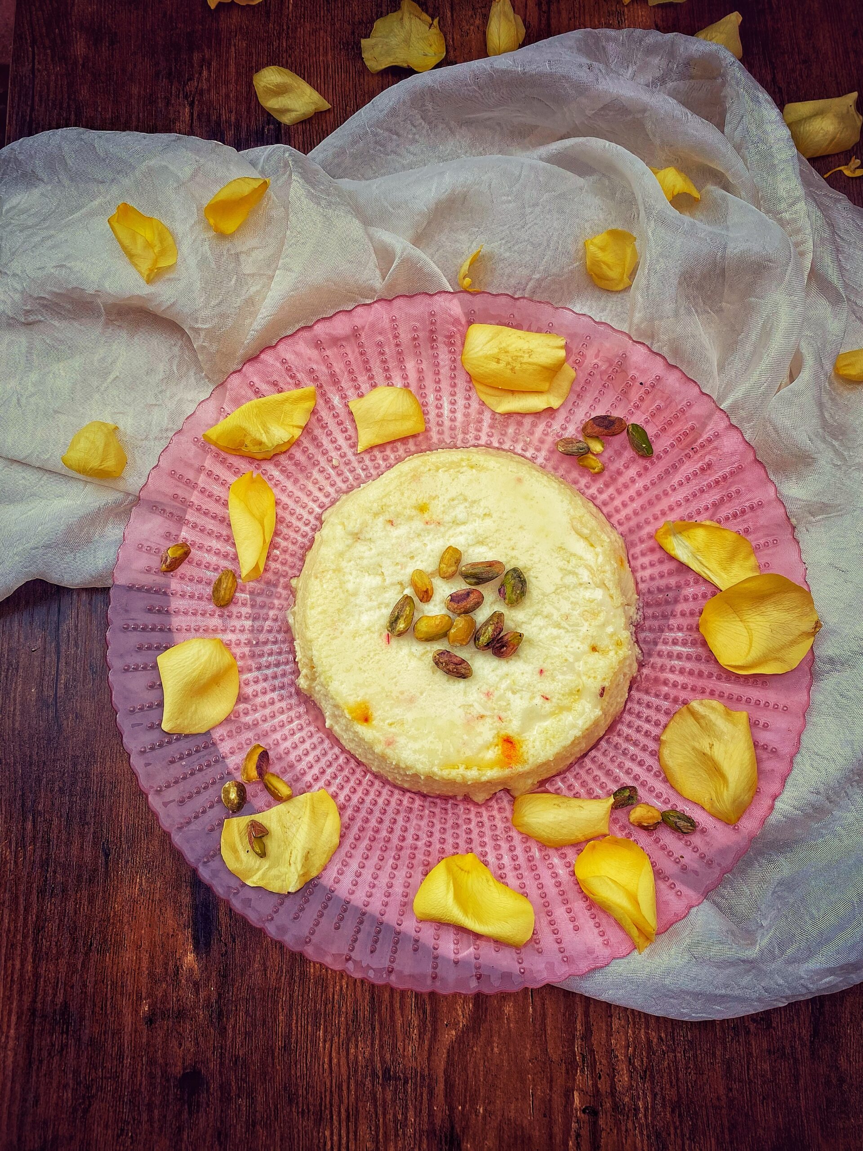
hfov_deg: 53.1
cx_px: 432
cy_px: 576
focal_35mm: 26
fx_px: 864
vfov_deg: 67.3
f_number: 1.8
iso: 64
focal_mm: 4.25
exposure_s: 1/121
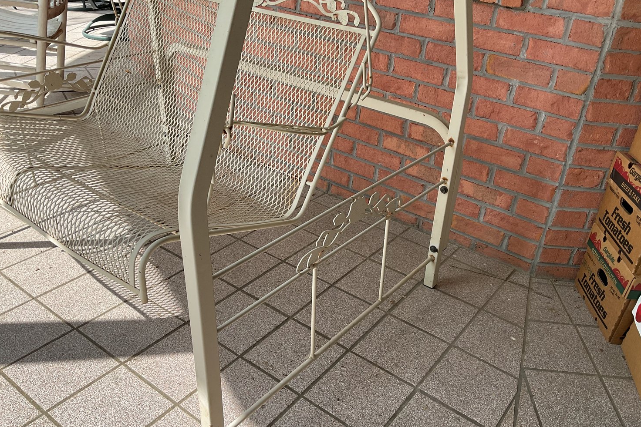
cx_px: 326
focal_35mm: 31
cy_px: 239
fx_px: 552
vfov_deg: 42.2
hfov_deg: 60.3
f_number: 1.8
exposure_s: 1/580
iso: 16
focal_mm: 3
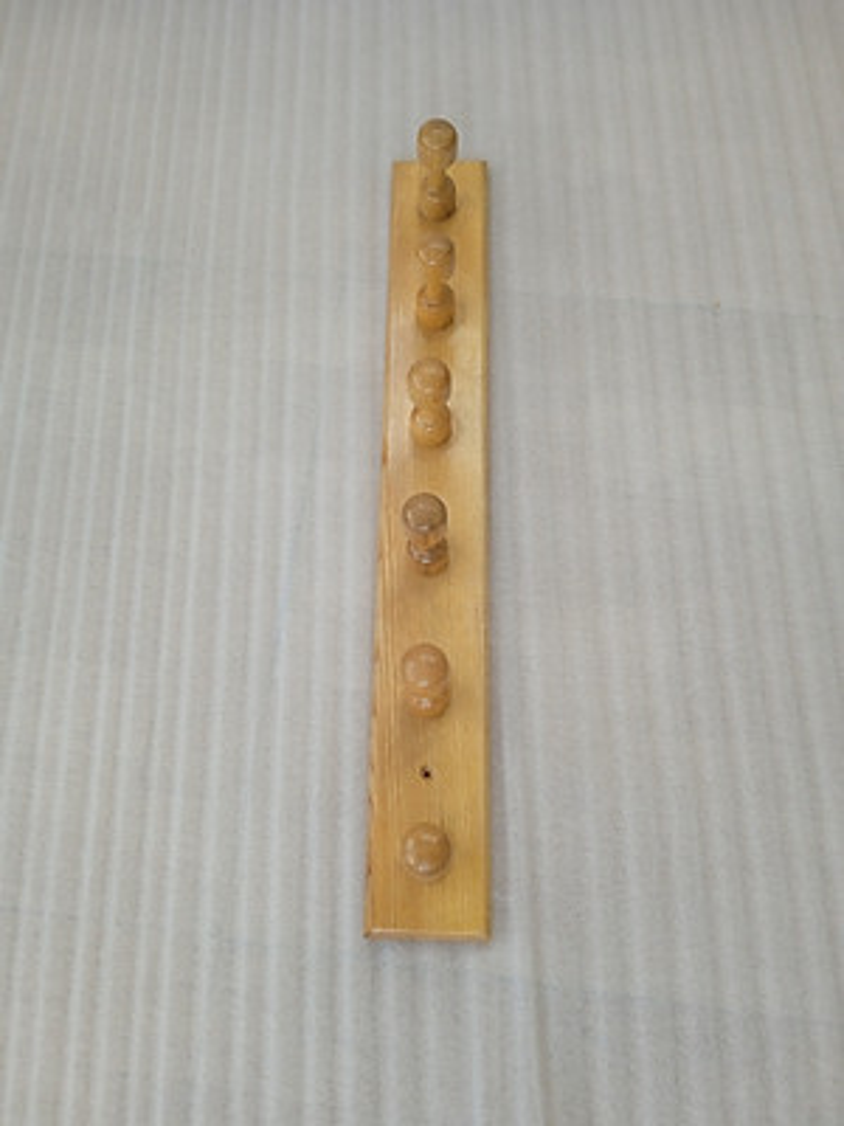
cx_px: 422
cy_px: 563
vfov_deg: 63.4
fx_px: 910
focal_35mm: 28
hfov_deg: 49.7
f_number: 2.2
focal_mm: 3.43
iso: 113
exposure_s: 1/100
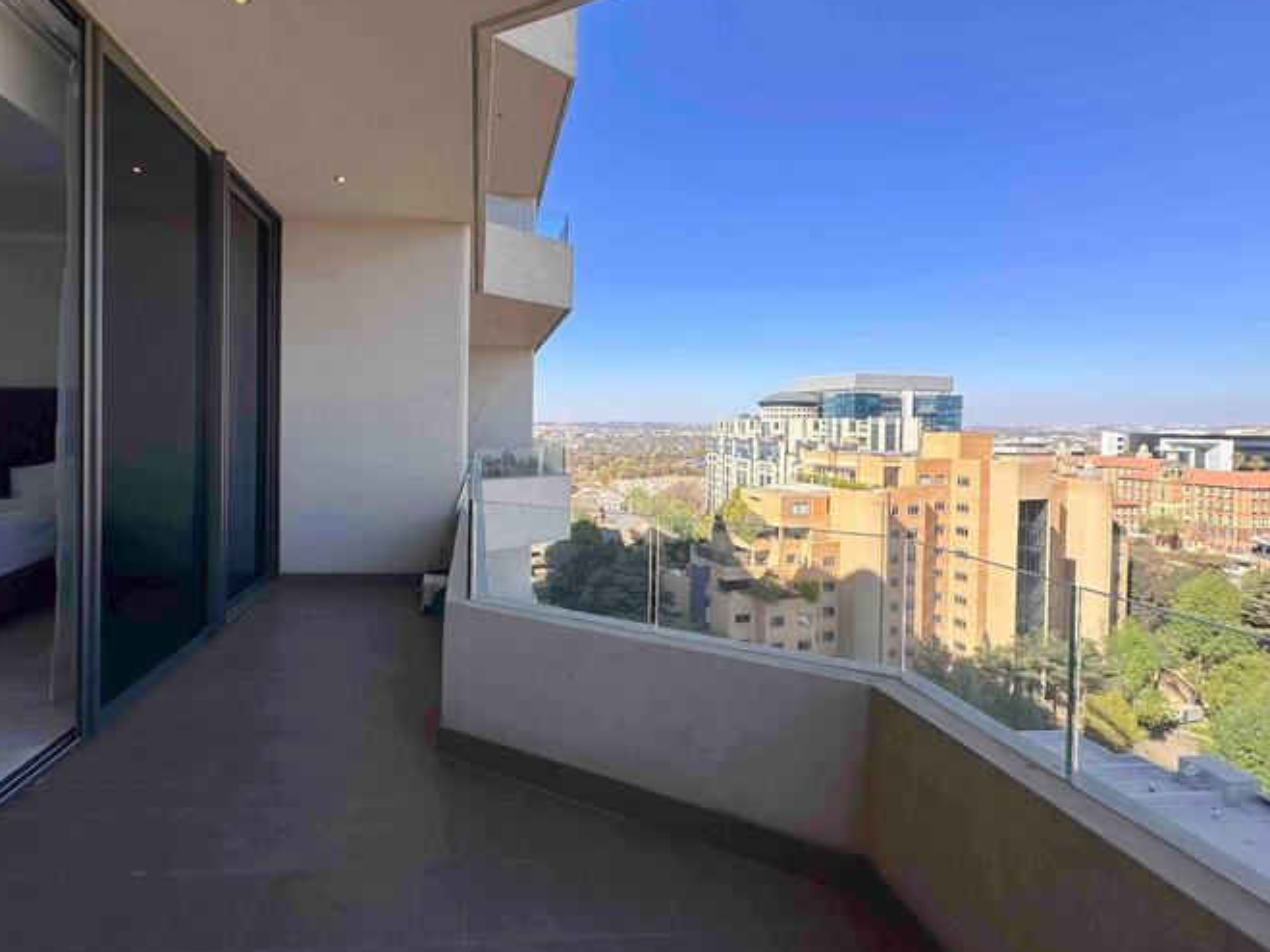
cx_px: 532
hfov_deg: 90.3
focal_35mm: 17
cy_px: 430
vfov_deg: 74.5
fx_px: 624
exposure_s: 1/1182
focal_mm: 2.22
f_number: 2.2
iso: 40
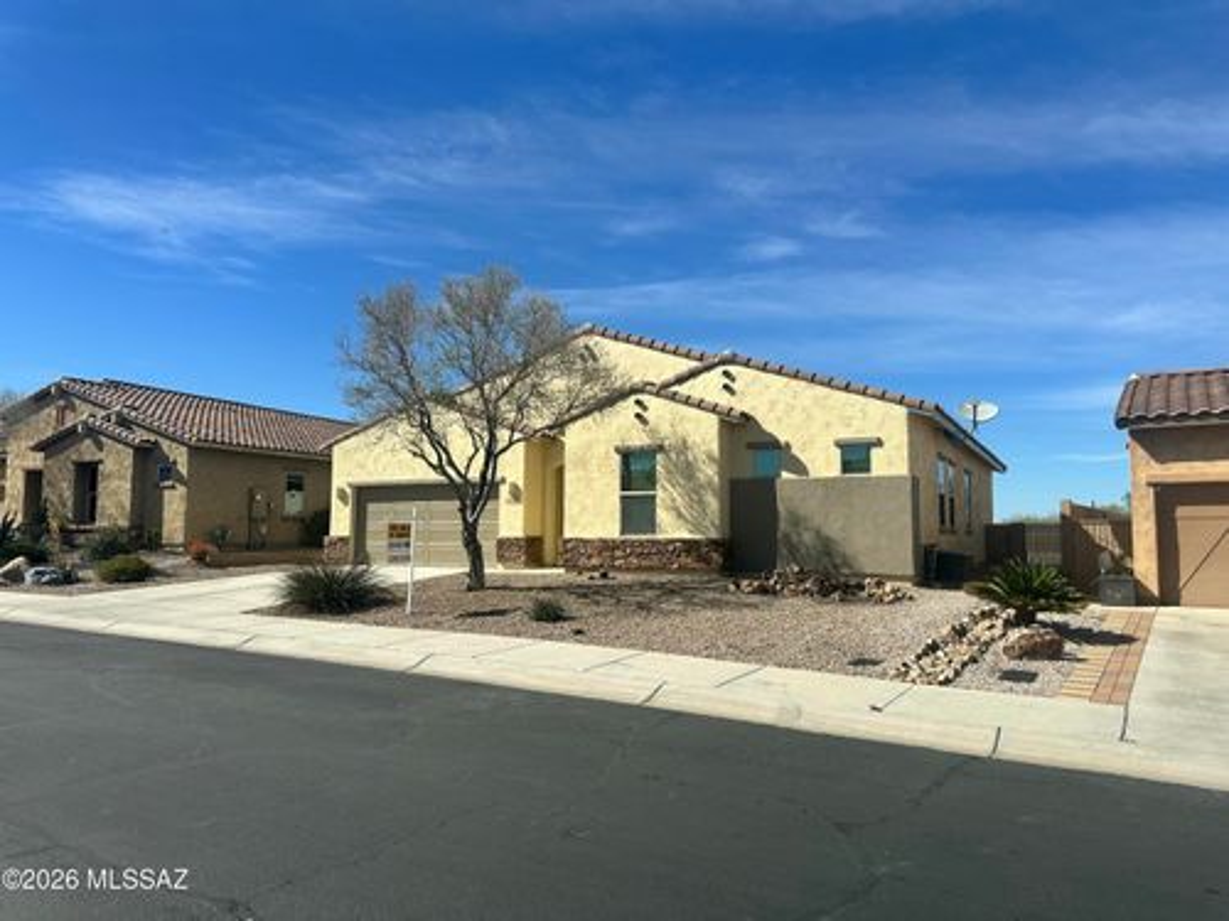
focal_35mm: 24
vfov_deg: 56.8
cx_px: 614
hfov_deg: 71.6
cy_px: 460
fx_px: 852
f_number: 1.78
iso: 80
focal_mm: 6.86
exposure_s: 1/6623
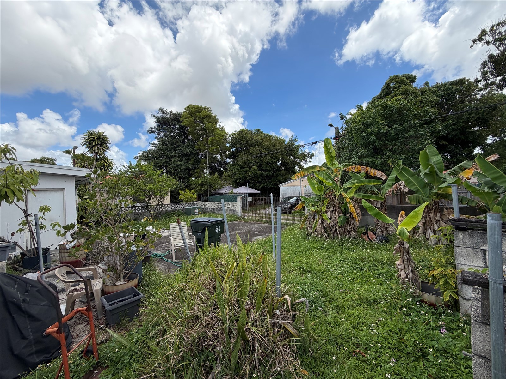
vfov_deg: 85.7
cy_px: 190
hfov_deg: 102.1
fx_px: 205
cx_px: 253
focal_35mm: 14
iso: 25
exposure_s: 1/770
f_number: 2.2
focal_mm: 2.22
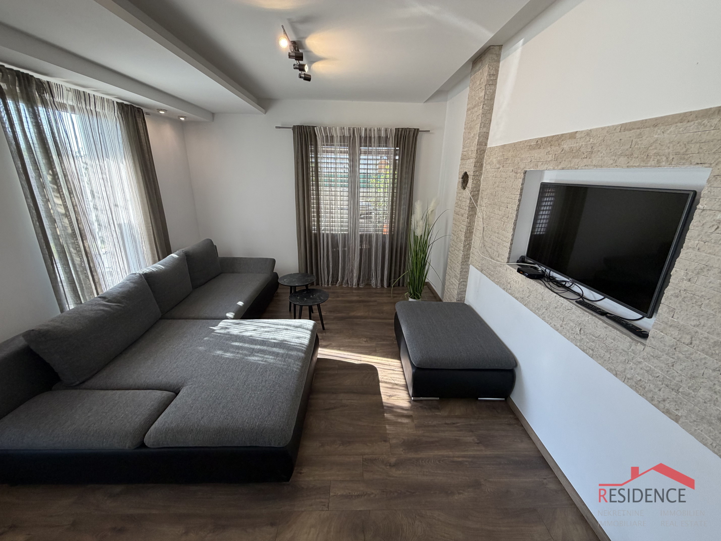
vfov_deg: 85.7
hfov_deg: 102.1
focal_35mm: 14
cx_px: 360
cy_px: 270
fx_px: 292
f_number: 2.2
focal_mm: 2.22
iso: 125
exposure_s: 1/100
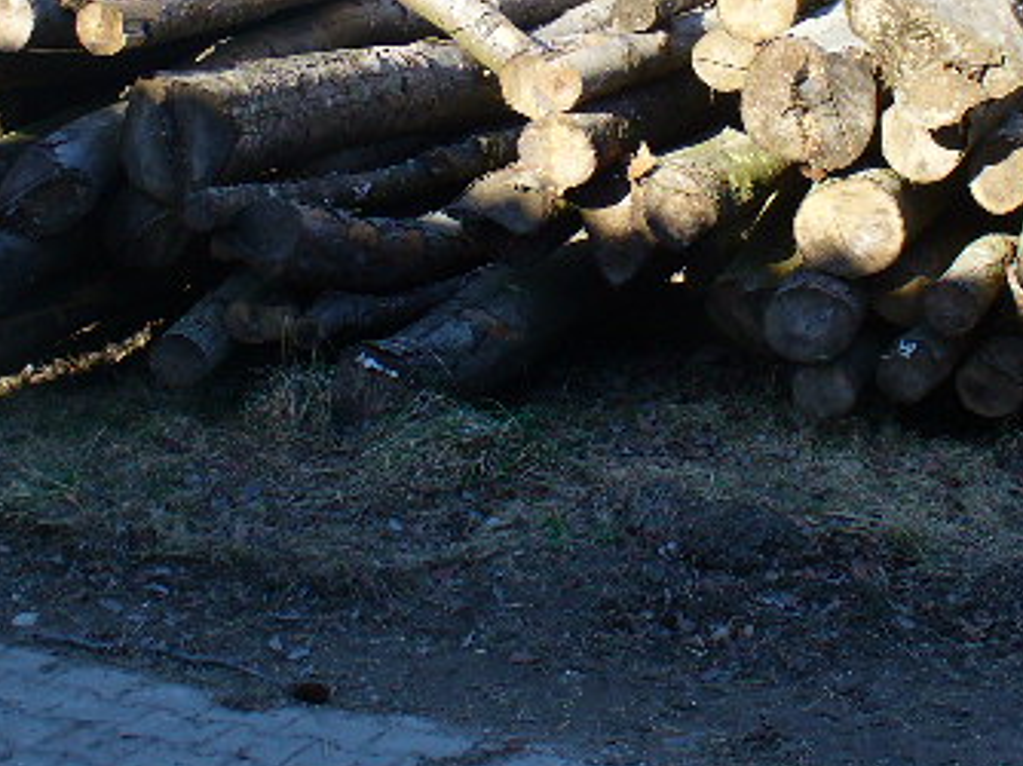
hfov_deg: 27.4
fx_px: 2097
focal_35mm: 71
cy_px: 70
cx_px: 557
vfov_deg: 20.3
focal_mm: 6.1
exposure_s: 1/250
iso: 64
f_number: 2.8
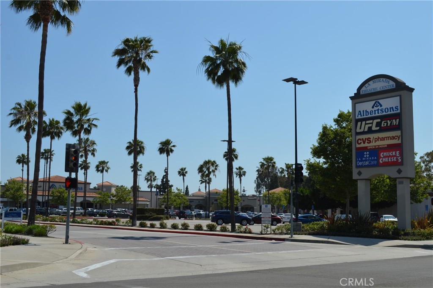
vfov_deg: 34.1
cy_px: 144
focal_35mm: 39
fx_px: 468
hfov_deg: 49.6
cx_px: 216
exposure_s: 1/320
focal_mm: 26
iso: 100
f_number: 9
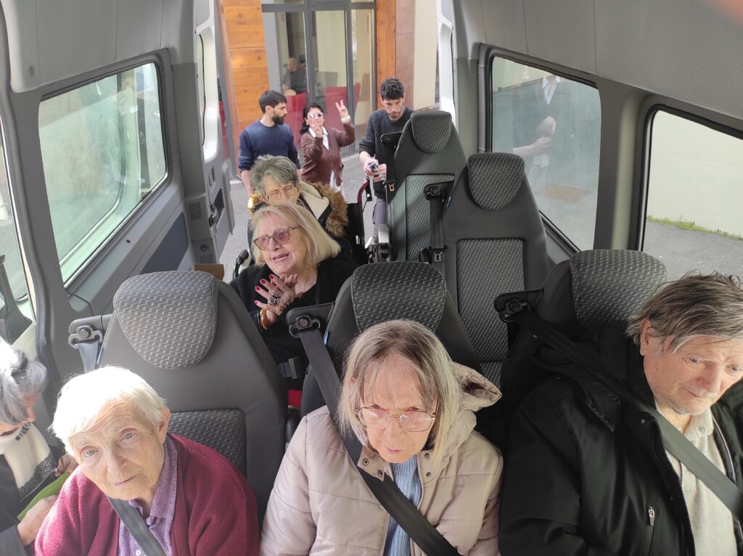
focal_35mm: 25
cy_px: 278
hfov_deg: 69.4
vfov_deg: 54.8
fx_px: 536
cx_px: 372
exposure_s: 1/103
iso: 100
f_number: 1.89
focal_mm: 5.43
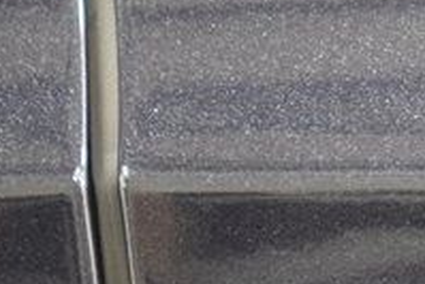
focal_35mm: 541
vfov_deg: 2.5
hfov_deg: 3.7
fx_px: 6391
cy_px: -225
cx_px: 1012
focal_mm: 70
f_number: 2.8
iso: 1600
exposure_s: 1/25
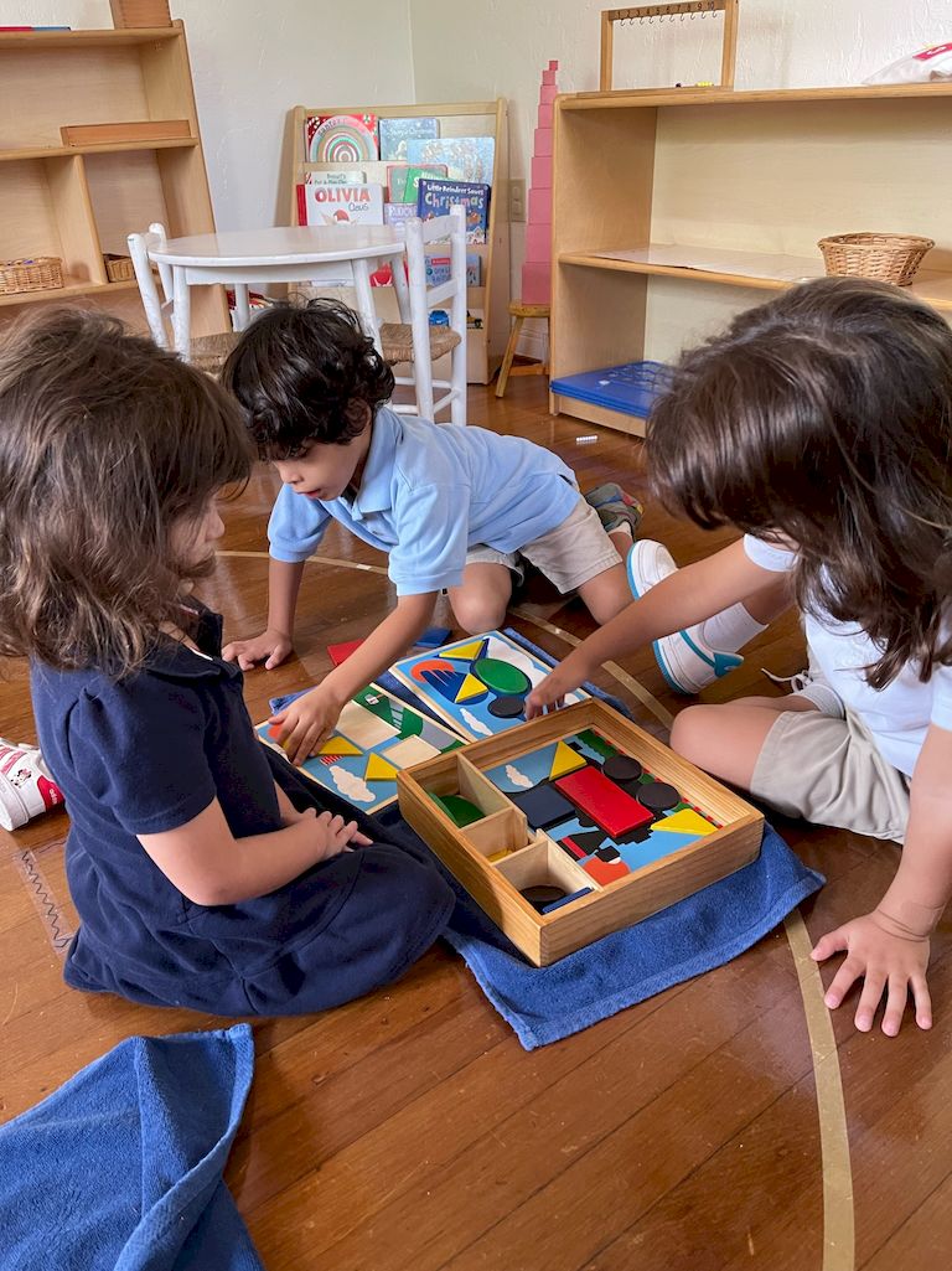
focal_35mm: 26
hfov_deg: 53.0
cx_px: 476
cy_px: 636
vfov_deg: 67.3
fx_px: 954
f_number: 1.6
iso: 400
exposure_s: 1/60
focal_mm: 5.1
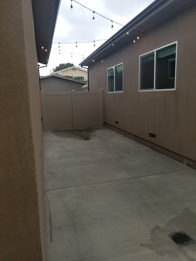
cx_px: 98
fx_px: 196
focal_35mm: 26
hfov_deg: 53.1
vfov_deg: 67.3
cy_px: 130
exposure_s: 1/499
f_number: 1.7
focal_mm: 4.25
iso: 50
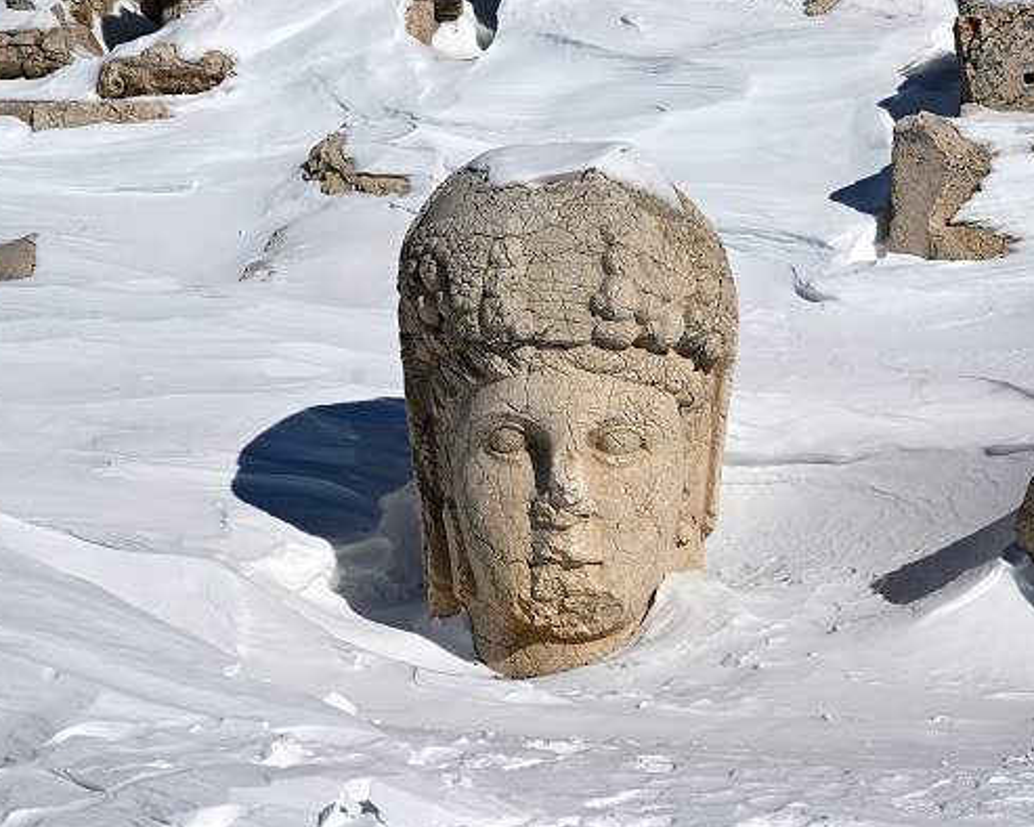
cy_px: 416
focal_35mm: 80
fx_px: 2447
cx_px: 531
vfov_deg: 19.2
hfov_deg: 23.9
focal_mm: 70
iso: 200
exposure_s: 1/2500
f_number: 8
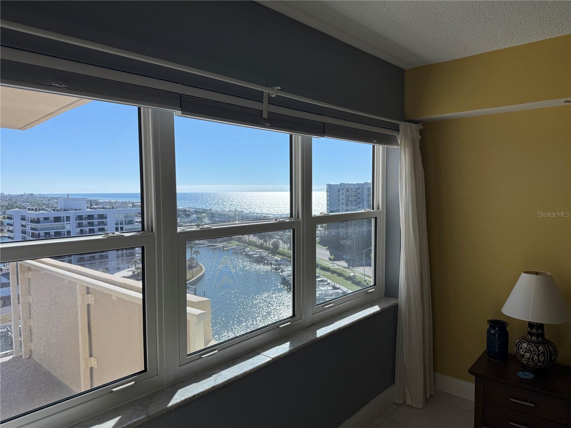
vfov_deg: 56.8
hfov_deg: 71.6
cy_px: 214
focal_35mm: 24
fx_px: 396
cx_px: 286
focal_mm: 6.76
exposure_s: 1/1812
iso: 80
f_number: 1.78
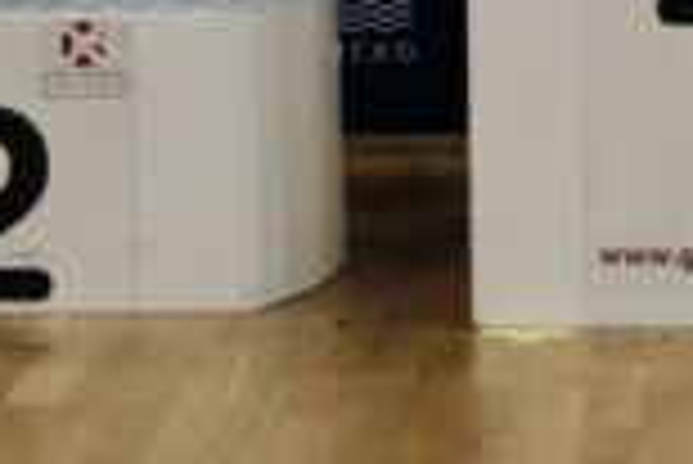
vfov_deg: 7.0
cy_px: -847
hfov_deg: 11.5
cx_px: 410
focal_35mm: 179
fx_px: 3449
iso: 800
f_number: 3.2
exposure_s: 1/125
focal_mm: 18
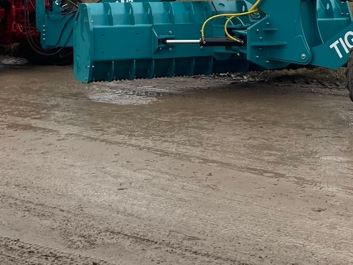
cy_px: 35
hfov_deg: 24.8
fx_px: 796
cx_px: 258
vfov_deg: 18.6
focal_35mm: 78
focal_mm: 4.2
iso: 32
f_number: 1.6
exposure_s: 1/193
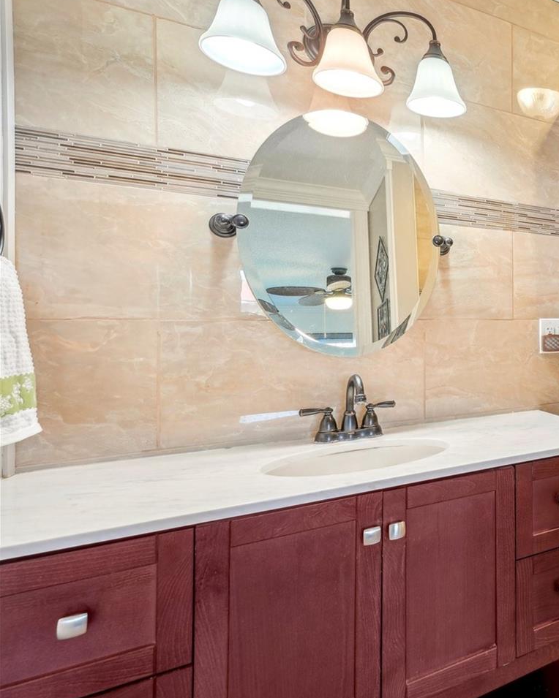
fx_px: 484
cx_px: 585
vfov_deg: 71.5
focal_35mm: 23
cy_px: 321
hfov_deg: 47.3
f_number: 8
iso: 200
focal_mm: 14.9
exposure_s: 1/5
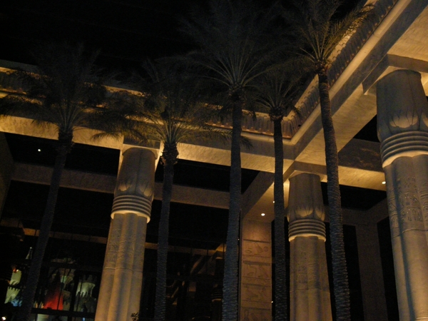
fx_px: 457
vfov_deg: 38.7
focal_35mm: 37
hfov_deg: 50.1
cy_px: 160
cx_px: 214
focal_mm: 7.9
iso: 1000
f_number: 2.8
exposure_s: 1/60
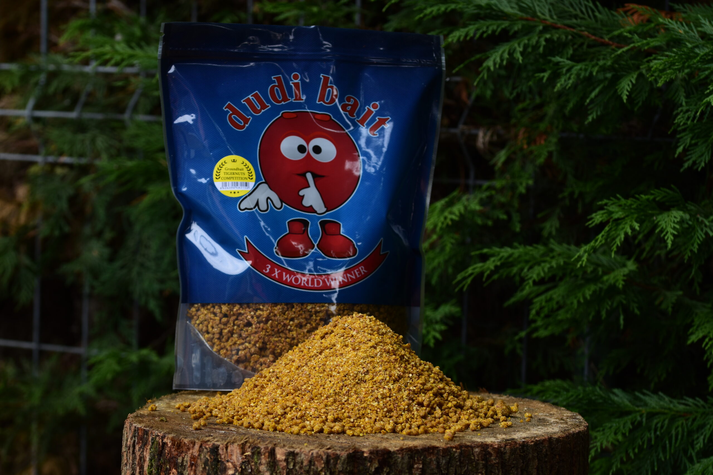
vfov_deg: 8.7
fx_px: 3119
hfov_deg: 13.0
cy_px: 238
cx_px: 356
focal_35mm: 158
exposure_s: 1/80
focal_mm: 105
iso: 200
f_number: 8
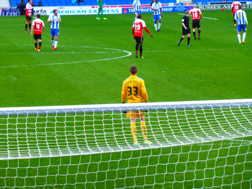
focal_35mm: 231
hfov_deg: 8.6
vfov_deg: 6.4
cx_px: 126
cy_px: 94
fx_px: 1682
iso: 250
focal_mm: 41.3
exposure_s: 1/80
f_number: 5.6
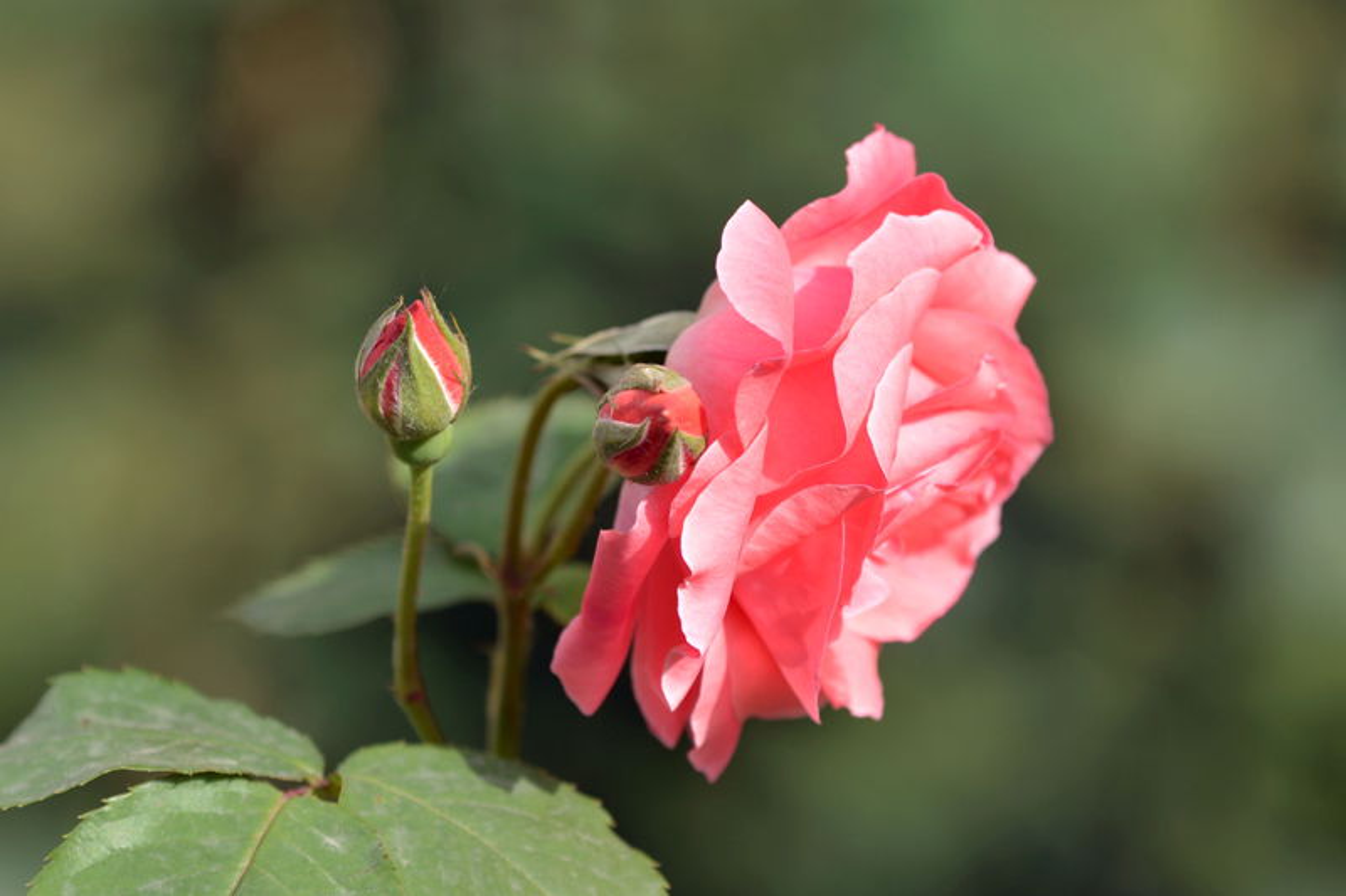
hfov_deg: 10.3
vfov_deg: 6.9
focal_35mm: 200
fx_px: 7476
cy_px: 448
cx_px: 673
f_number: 4
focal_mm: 200
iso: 100
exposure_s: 1/400
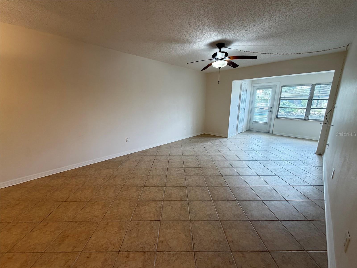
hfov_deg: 102.1
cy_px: 134
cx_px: 178
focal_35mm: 14
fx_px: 144
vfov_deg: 85.7
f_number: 2.2
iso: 250
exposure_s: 1/120
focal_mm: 2.22
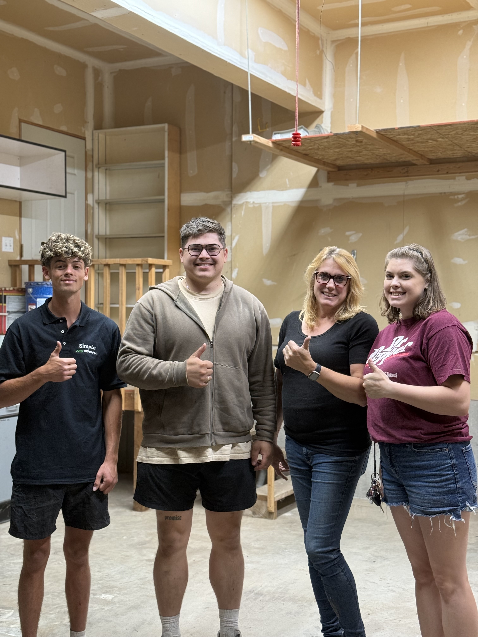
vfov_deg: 39.7
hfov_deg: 30.3
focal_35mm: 48
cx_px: 239
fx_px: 884
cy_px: 318
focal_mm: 6.76
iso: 200
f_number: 1.78
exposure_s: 1/60
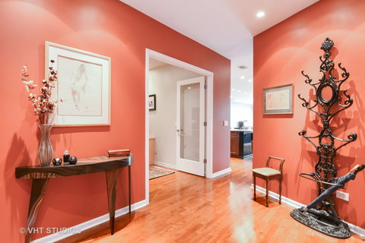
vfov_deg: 67.4
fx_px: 182
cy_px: 122
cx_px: 182
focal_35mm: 18
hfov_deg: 90.0
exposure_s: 2.5
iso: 100
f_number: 8
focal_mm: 12
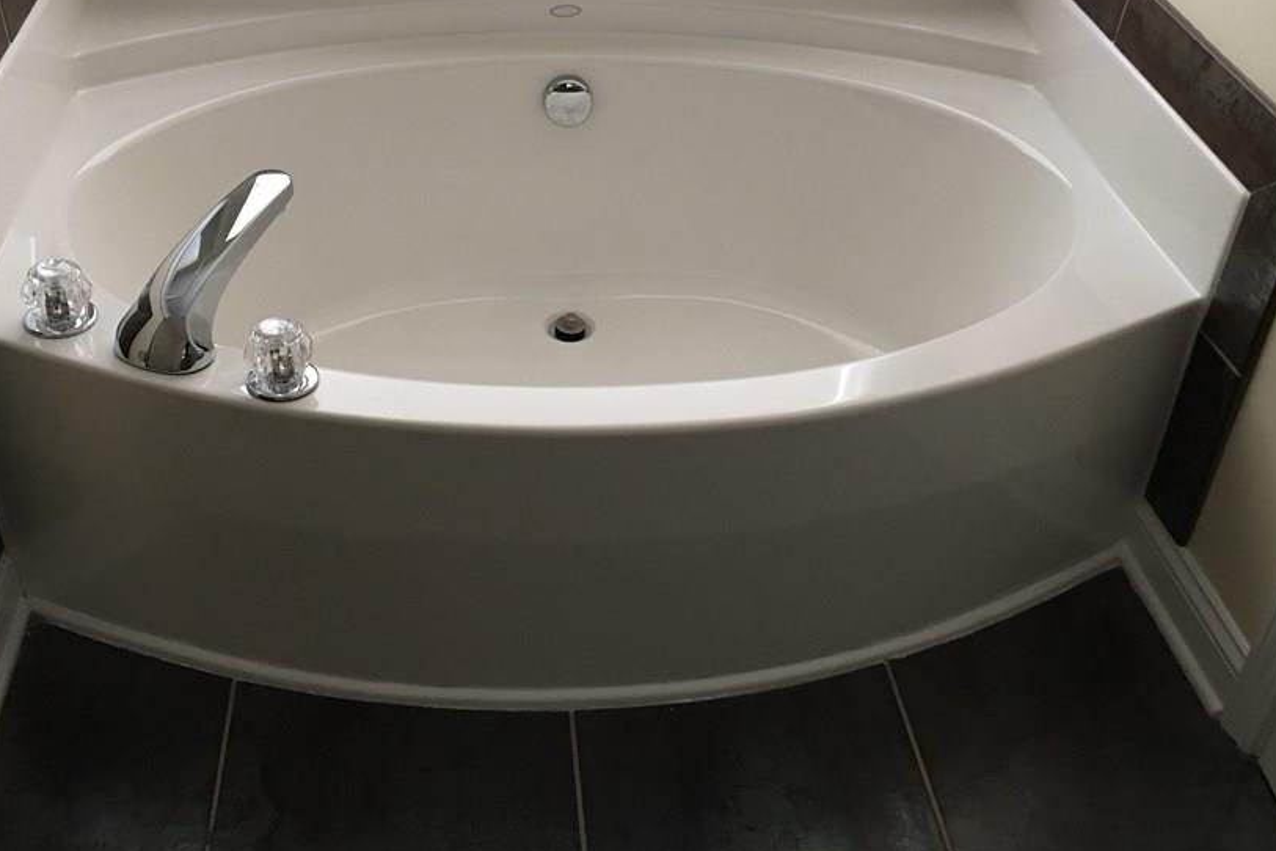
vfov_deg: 34.9
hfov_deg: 50.7
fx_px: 1347
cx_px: 620
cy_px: 331
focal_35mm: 38
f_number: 2.2
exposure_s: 1/10
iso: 80
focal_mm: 4.15
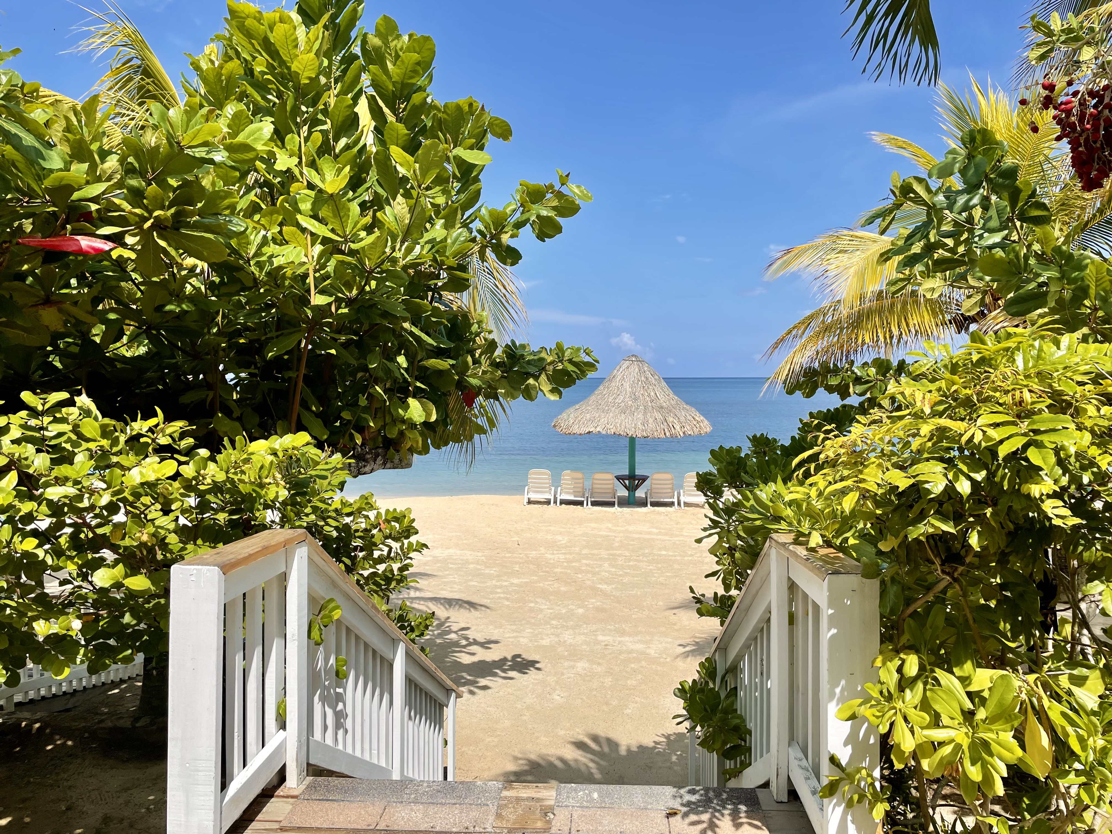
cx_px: 556
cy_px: 417
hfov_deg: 67.3
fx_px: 835
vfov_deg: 53.1
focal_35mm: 26
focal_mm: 4.2
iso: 32
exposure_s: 1/4292
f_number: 1.6
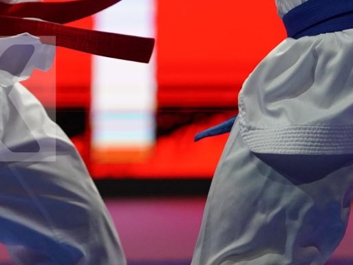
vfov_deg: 2.6
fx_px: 5783
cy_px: -146
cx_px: -8
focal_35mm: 567
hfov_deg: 3.5
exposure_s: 1/1000
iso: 2500
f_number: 2.8
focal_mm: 168
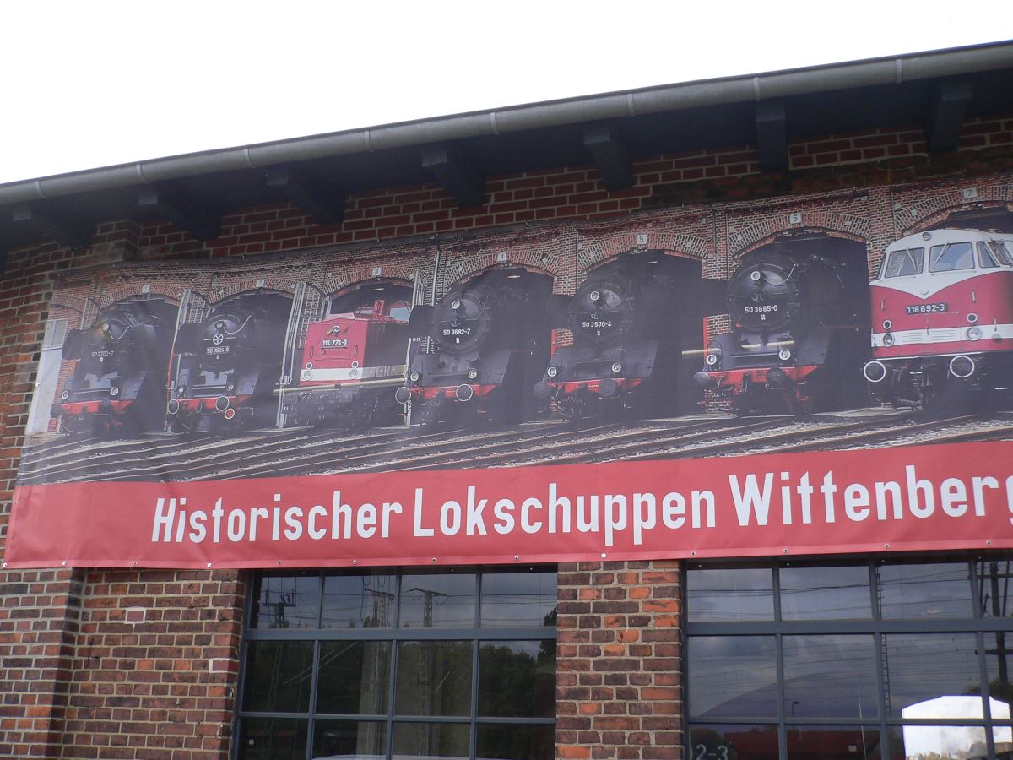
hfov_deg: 52.6
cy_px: 380
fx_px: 1024
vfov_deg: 40.7
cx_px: 506
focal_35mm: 35
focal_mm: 5.8
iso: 100
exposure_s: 1/500
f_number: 2.8
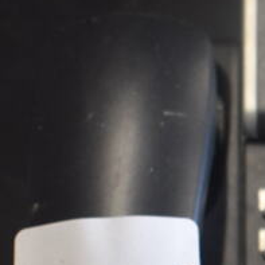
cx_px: 367
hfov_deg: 12.4
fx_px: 1178
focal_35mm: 136
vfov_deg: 12.6
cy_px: 306
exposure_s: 1/60
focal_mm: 23
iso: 800
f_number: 4.5
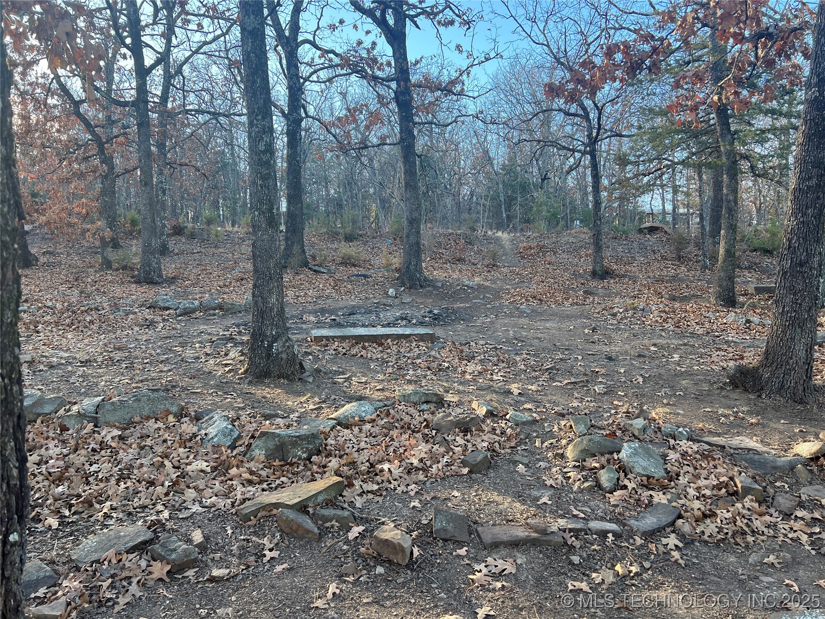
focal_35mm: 26
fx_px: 620
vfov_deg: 53.1
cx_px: 412
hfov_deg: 67.3
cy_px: 310
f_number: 1.5
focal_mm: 5.7
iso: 50
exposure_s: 1/298
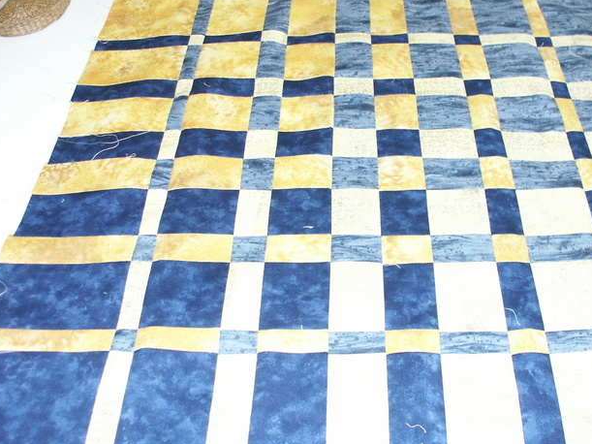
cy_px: 241
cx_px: 358
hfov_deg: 48.7
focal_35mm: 38
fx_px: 650
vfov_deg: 37.7
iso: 200
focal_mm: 7.59
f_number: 2.8
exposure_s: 1/125
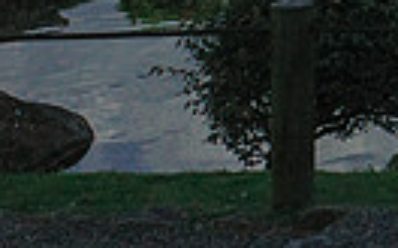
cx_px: 1028
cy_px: -416
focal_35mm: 173
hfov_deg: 10.2
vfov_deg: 7.0
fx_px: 1873
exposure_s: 1/1600
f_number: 5.6
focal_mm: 18.3
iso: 800
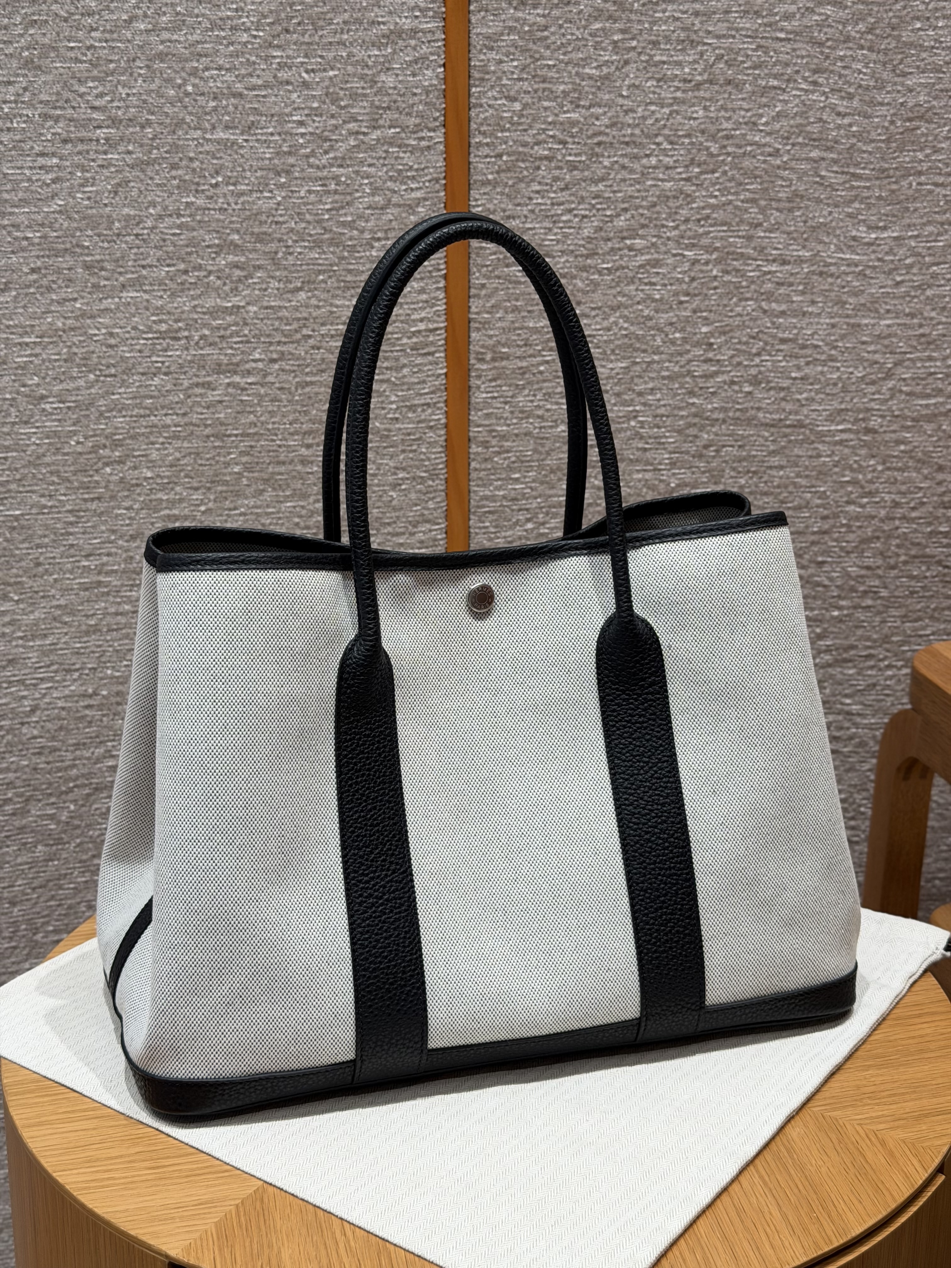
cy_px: 634
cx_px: 476
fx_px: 1758
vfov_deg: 39.7
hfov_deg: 30.3
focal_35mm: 48
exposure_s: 1/50
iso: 50
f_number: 1.78
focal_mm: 6.76
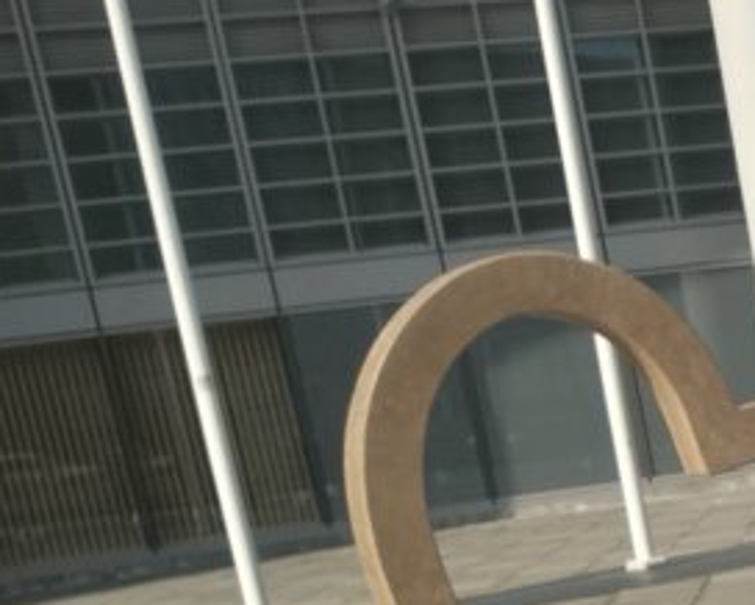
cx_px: 1138
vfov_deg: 16.7
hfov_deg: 19.5
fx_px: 1901
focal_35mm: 85
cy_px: 862
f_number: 2.4
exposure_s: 1/1569
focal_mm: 3.26
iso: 50
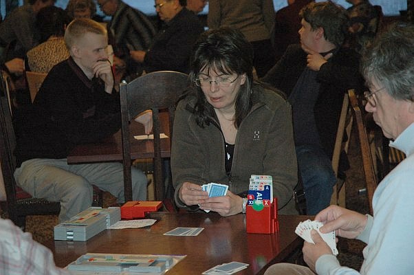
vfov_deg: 13.0
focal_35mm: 105
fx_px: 1206
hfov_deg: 19.5
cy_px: 138
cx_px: 207
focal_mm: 70
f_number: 5
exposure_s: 1/60
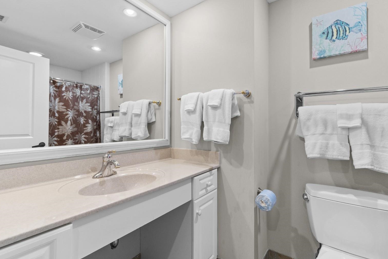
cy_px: 125
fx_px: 172
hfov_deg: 96.7
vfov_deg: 73.7
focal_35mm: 16
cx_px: 199
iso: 100
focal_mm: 10
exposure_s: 1/10
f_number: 4.5
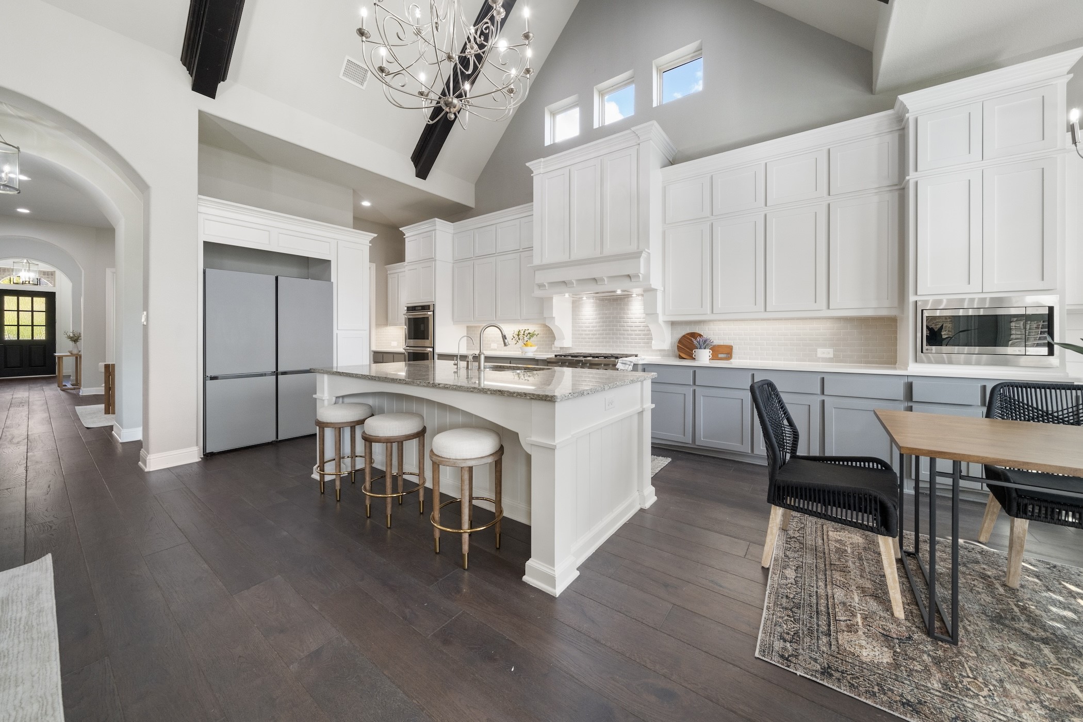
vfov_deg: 90.0
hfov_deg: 112.6
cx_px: 542
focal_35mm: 12
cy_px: 361
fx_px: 361
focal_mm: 12
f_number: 8
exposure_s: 1/15
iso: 1250
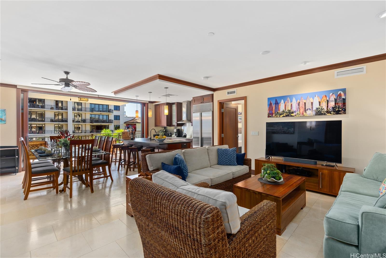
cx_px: 193
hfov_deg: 96.7
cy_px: 129
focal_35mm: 16
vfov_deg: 73.8
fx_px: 172
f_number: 5.6
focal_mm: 16
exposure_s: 1/6
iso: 320
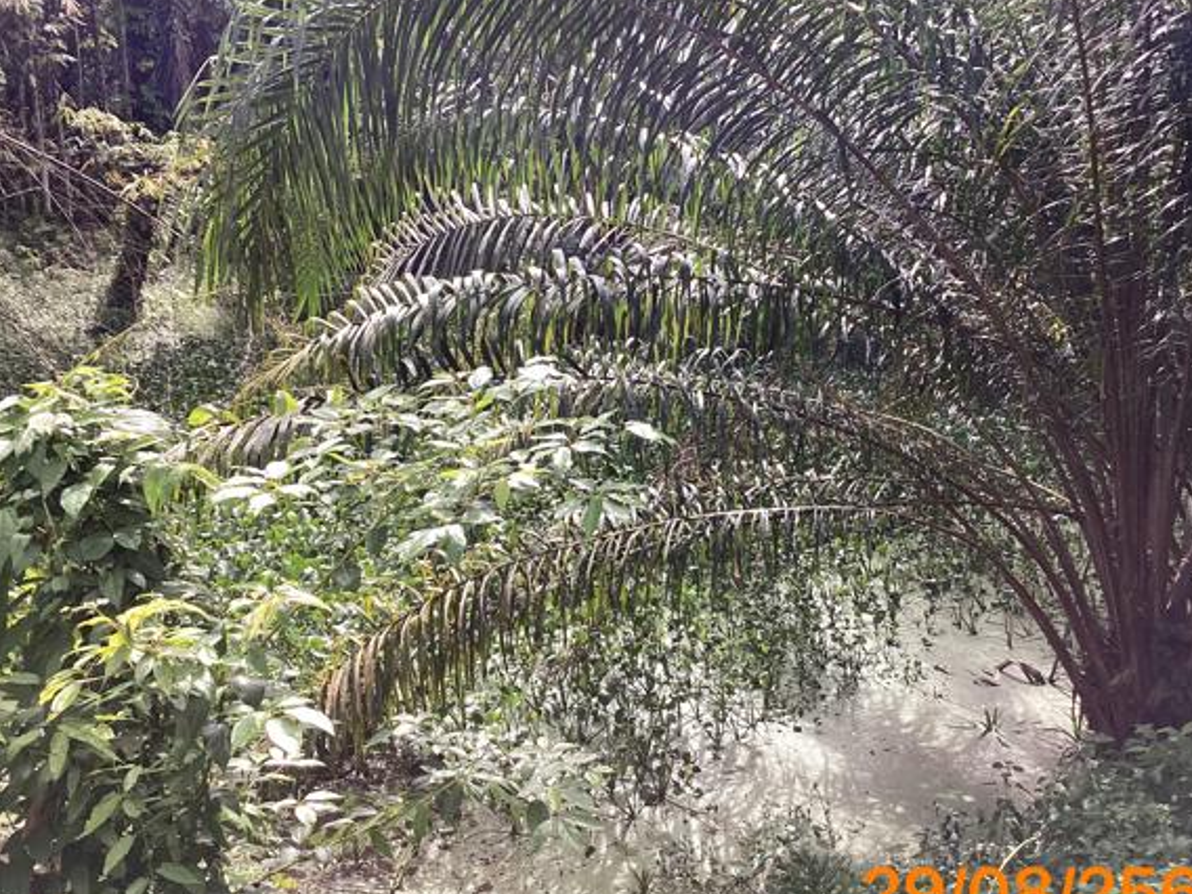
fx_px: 1240
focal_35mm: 36
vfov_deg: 39.6
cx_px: 621
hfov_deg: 51.3
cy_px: 467
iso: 25
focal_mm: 3.3
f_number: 2.4
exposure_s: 1/136
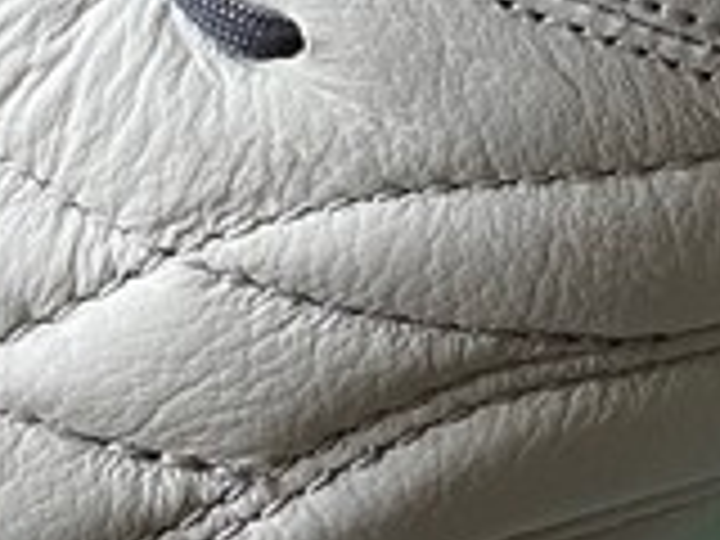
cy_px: -72
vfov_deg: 7.6
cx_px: 1192
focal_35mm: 195
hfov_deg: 9.7
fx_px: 4056
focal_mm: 4.25
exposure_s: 1/88
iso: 125
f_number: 1.8
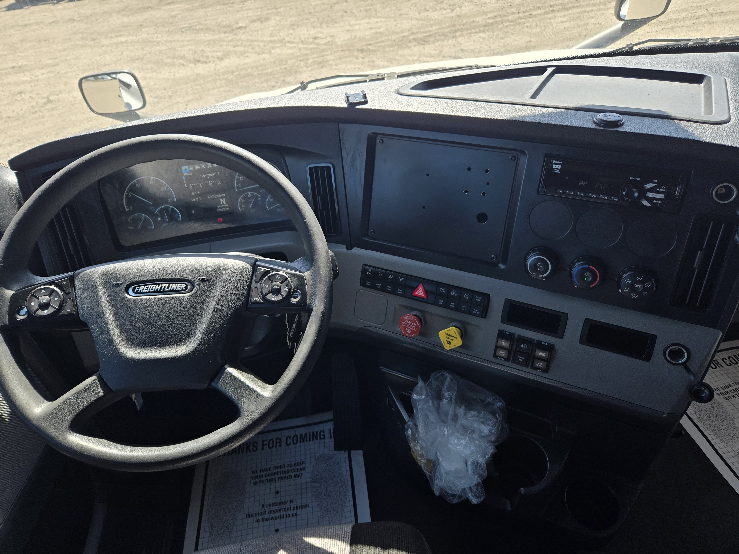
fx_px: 491
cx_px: 370
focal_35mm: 23
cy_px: 277
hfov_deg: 73.9
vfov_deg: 58.9
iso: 25
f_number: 1.8
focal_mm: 5.4
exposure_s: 1/488
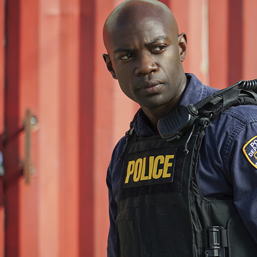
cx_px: 189
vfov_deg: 5.7
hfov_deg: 5.7
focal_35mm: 308
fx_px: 2587
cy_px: 129
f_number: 7.1
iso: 160
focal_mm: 240
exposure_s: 1/250
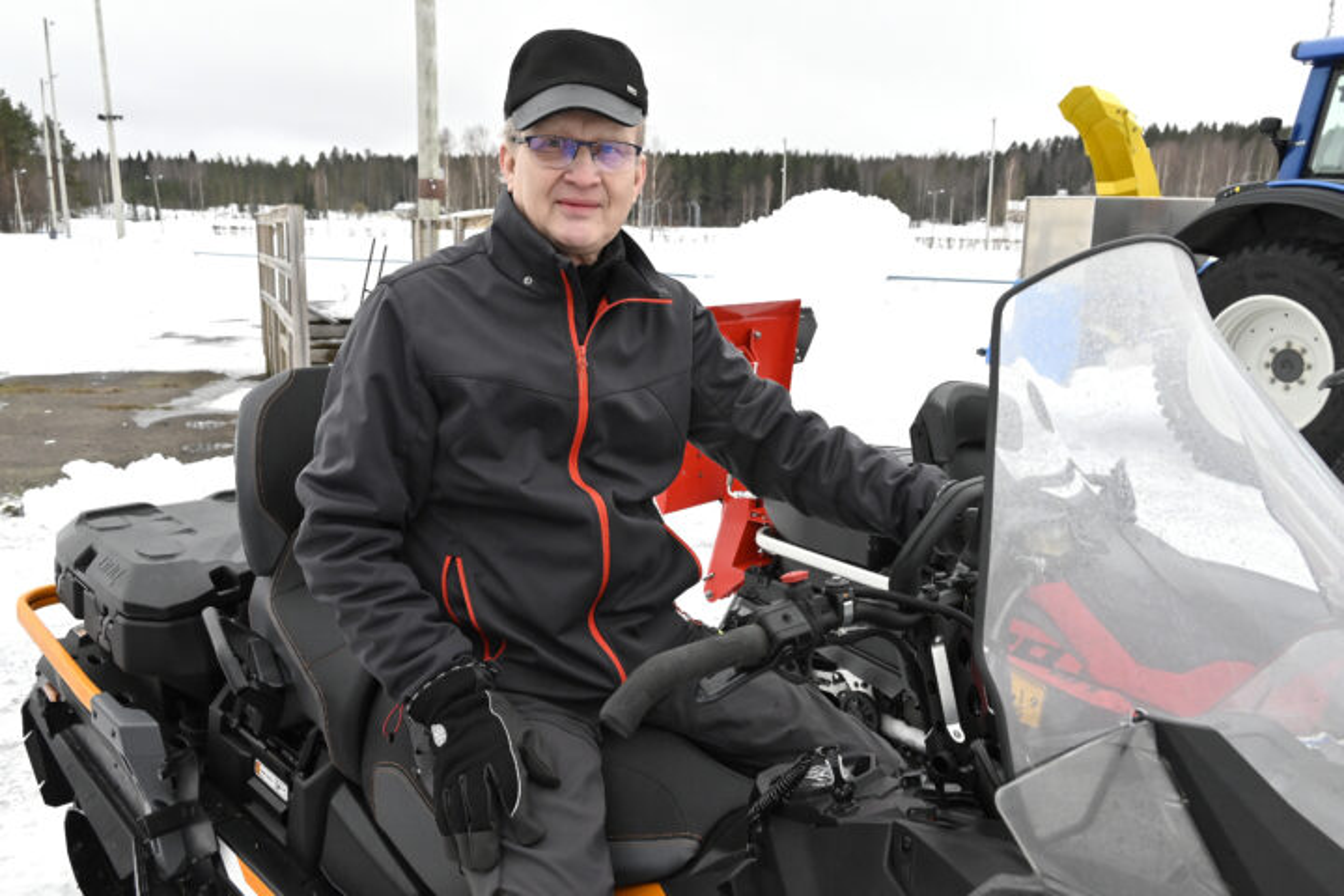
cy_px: 448
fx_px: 1083
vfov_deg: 45.0
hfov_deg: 63.7
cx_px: 672
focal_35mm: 29
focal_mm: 29
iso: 2500
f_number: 9
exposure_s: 1/320
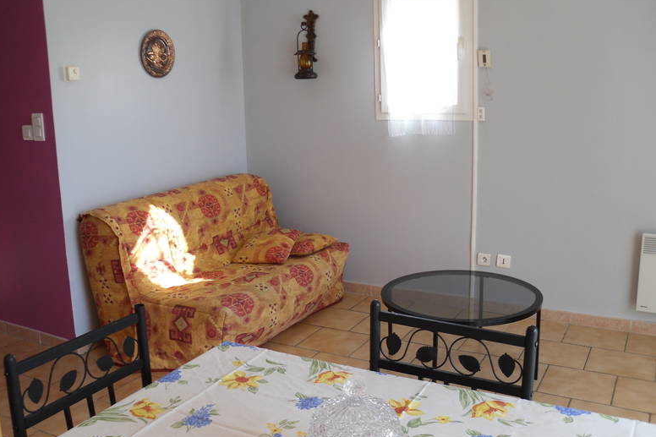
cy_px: 217
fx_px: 656
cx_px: 323
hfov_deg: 53.1
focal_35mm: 36
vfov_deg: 36.9
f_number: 2.8
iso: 100
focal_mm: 6
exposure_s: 1/76
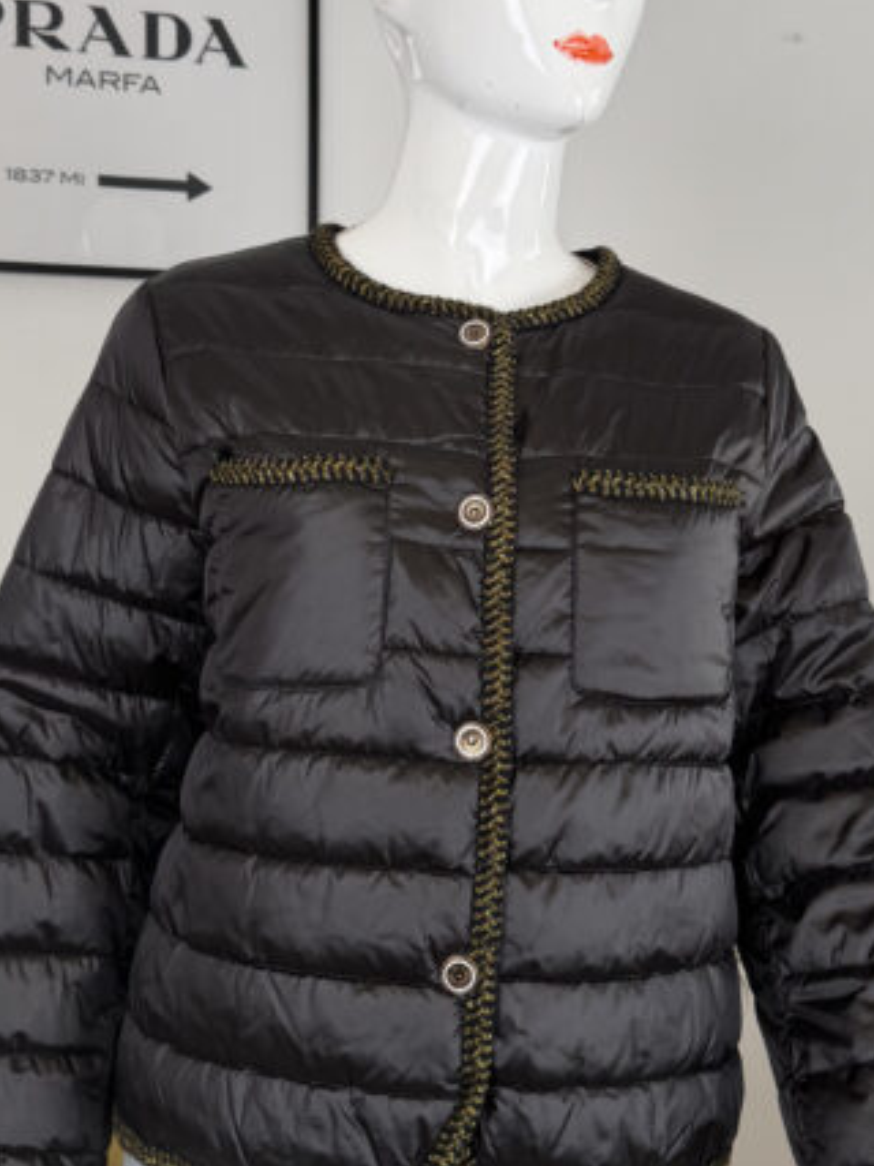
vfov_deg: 42.1
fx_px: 1516
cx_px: 442
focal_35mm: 45
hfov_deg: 32.2
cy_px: 557
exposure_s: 1/100
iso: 80
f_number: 1.78
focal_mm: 6.76
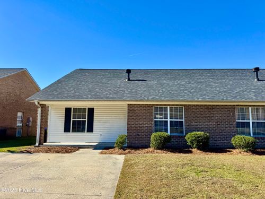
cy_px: 100
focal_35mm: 24
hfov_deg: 71.6
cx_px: 132
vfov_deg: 56.8
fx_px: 184
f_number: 1.78
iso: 80
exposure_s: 1/3413
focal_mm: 6.76
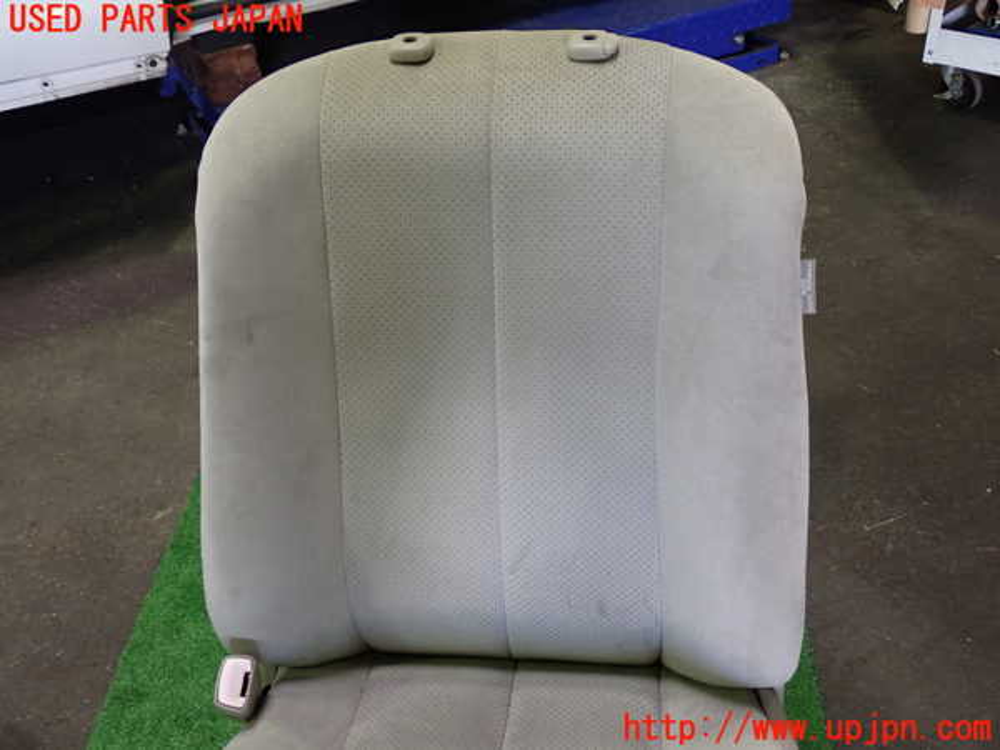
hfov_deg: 49.0
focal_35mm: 38
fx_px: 1098
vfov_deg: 37.7
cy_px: 375
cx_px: 500
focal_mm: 6.83
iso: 250
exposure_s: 1/40
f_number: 2.7
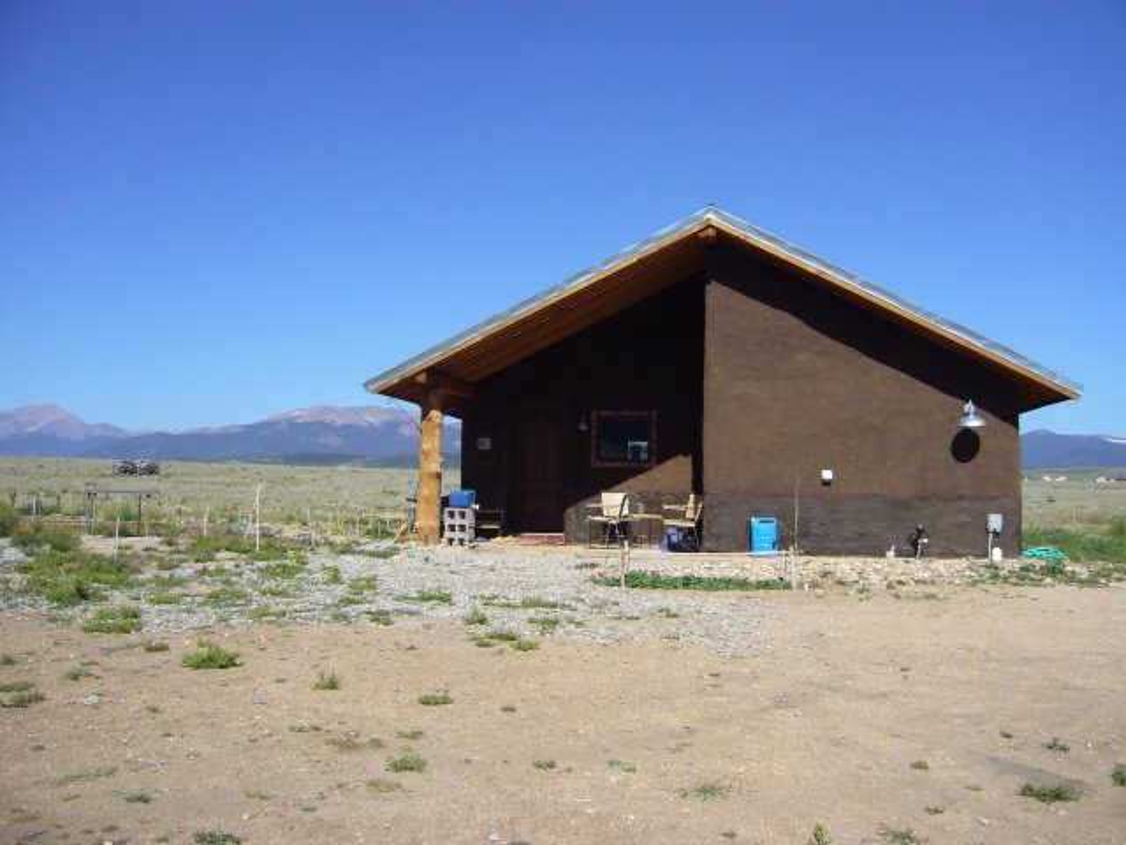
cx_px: 563
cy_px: 422
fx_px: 1138
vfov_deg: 40.7
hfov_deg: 52.6
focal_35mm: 35
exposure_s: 1/500
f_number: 5.6
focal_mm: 5.8
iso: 100
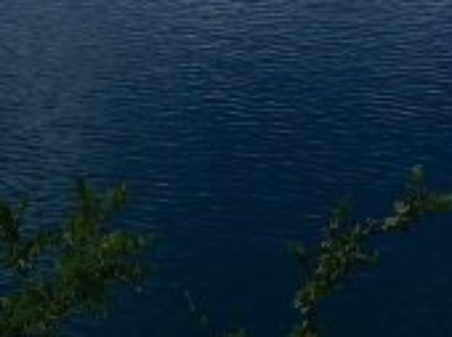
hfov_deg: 14.2
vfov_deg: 9.4
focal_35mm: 139
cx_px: 168
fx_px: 1812
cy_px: -499
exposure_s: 1/250
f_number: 13
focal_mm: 16
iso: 100
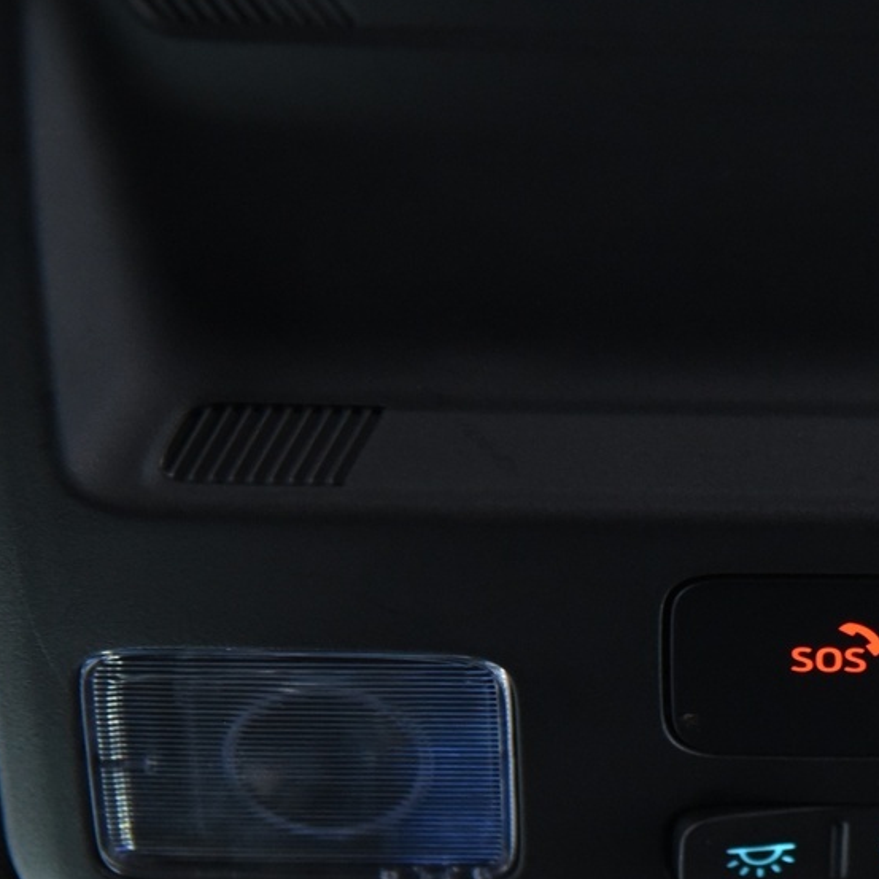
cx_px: 838
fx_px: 6148
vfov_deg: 8.2
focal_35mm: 214
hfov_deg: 8.1
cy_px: 683
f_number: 4
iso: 4000
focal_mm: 86
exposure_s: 1/20
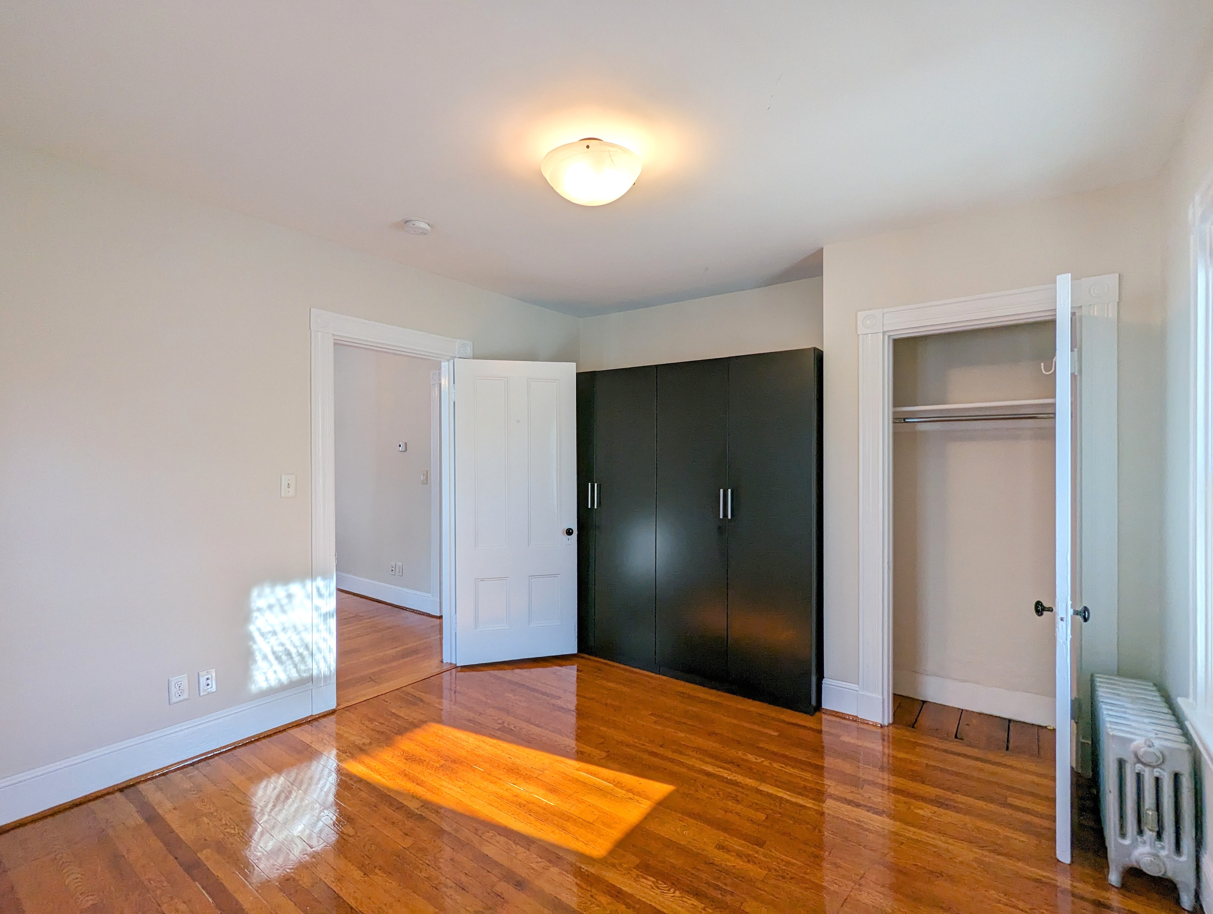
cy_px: 457
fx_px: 561
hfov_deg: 94.4
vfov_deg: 78.2
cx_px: 606
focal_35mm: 16
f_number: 2.2
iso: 101
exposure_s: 1/120
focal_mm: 2.35
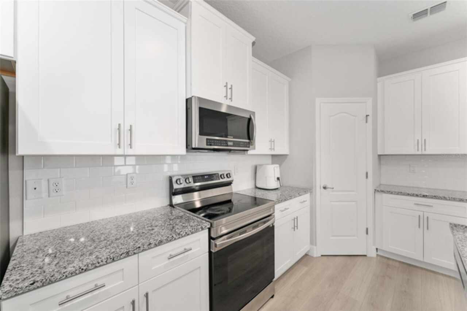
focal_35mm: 14
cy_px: 156
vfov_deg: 81.1
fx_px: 182
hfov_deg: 104.3
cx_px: 234
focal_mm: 14
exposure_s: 1/8
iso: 320
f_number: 7.1
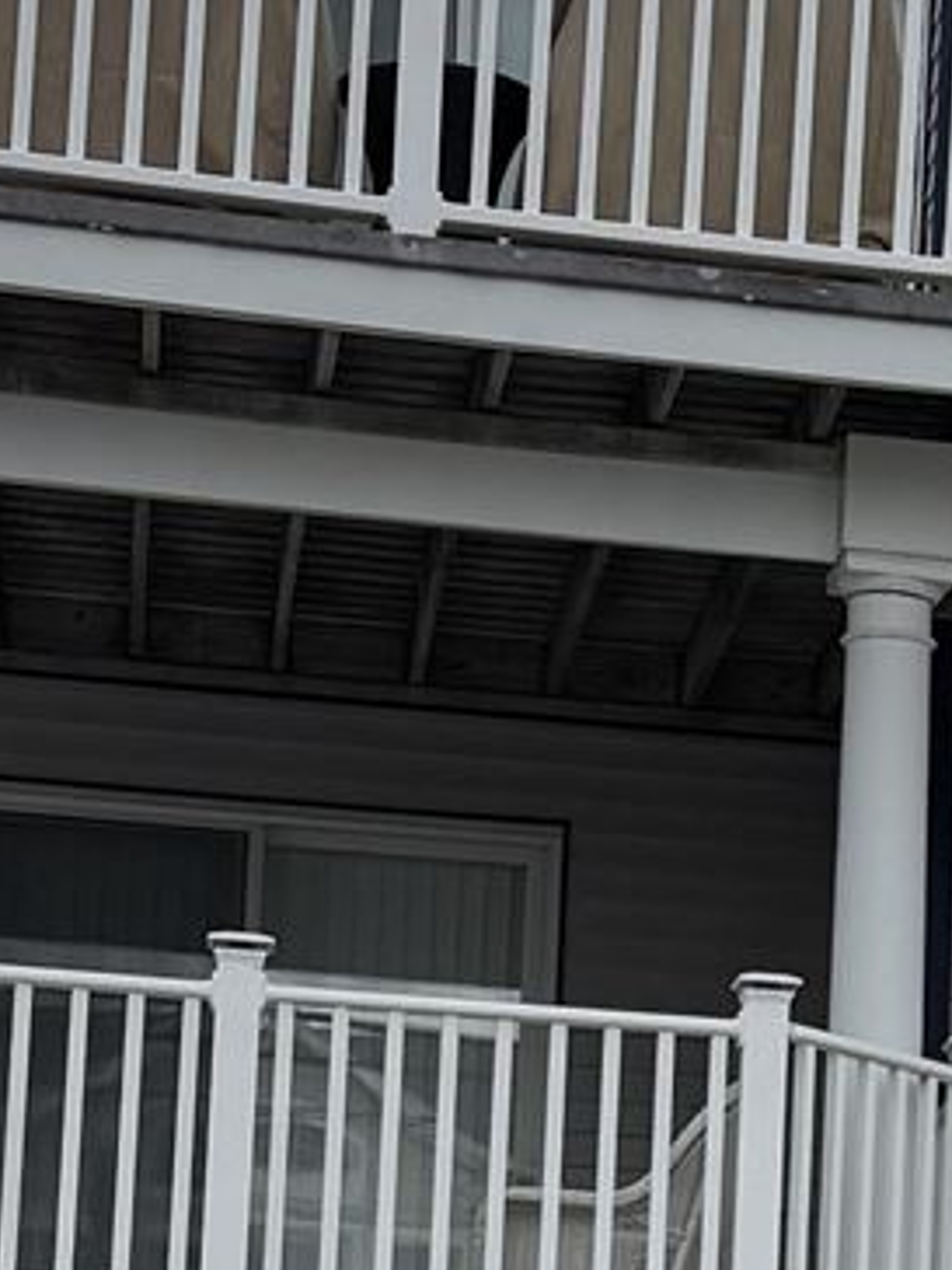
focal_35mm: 152
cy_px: 1420
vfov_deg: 12.7
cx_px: 1273
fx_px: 5574
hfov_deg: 9.6
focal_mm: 6.76
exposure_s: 1/5714
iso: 80
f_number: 1.78
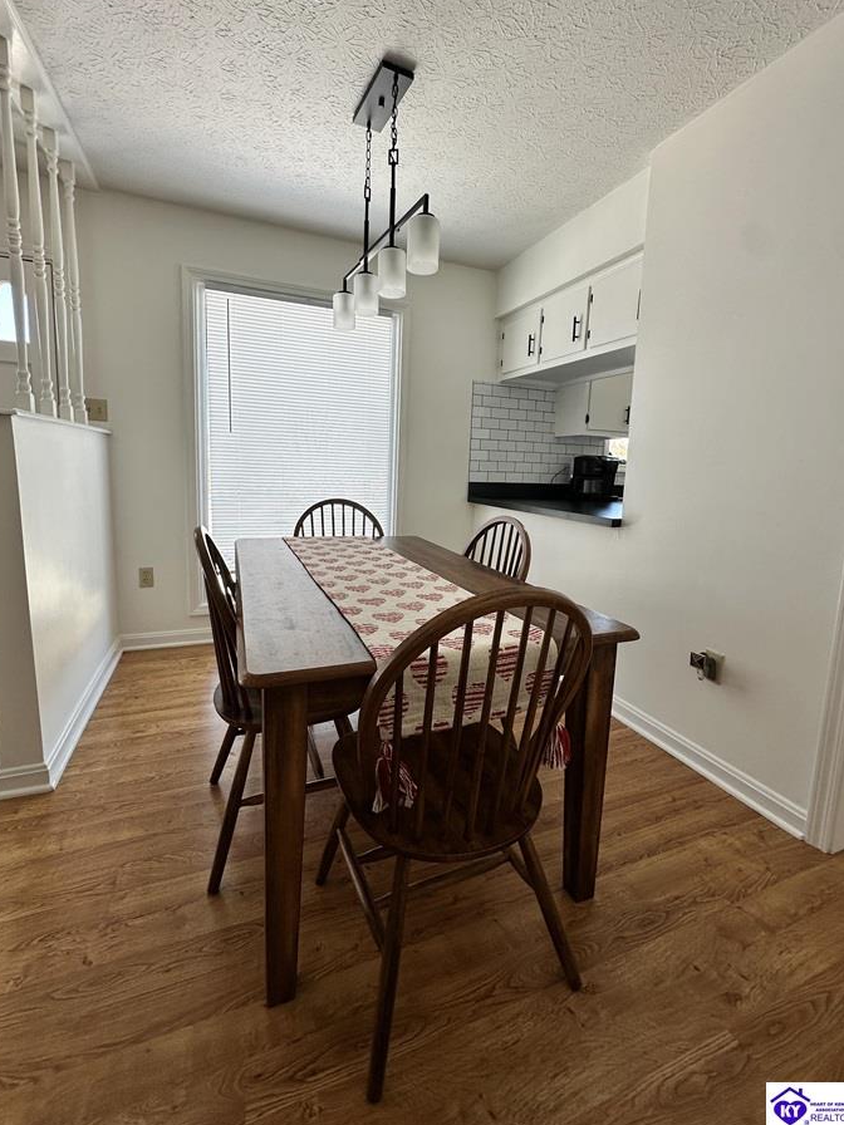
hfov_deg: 81.7
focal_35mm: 15
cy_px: 530
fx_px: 488
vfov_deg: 98.1
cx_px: 414
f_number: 2.2
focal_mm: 2.22
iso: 40
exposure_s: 1/99
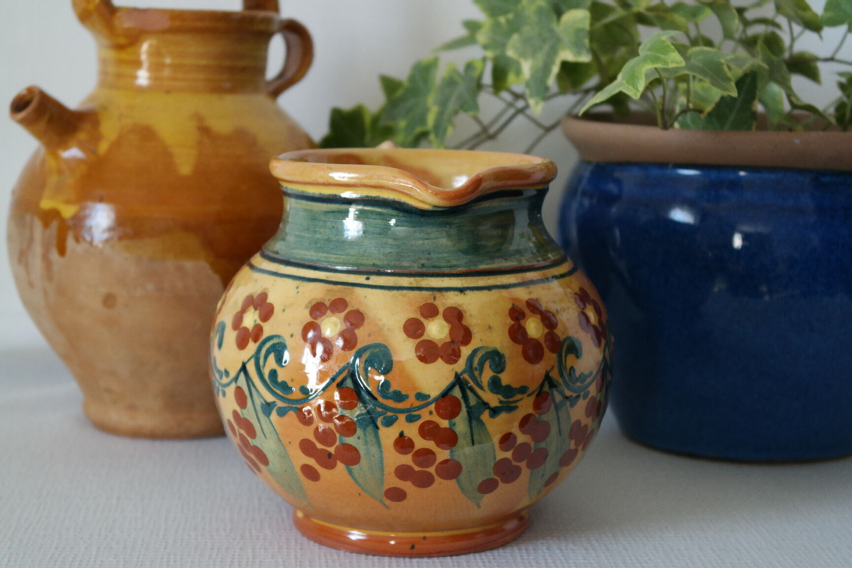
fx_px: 1822
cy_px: 284
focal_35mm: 77
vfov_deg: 17.7
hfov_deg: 26.3
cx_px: 426
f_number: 6.3
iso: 800
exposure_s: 1/30
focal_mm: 50
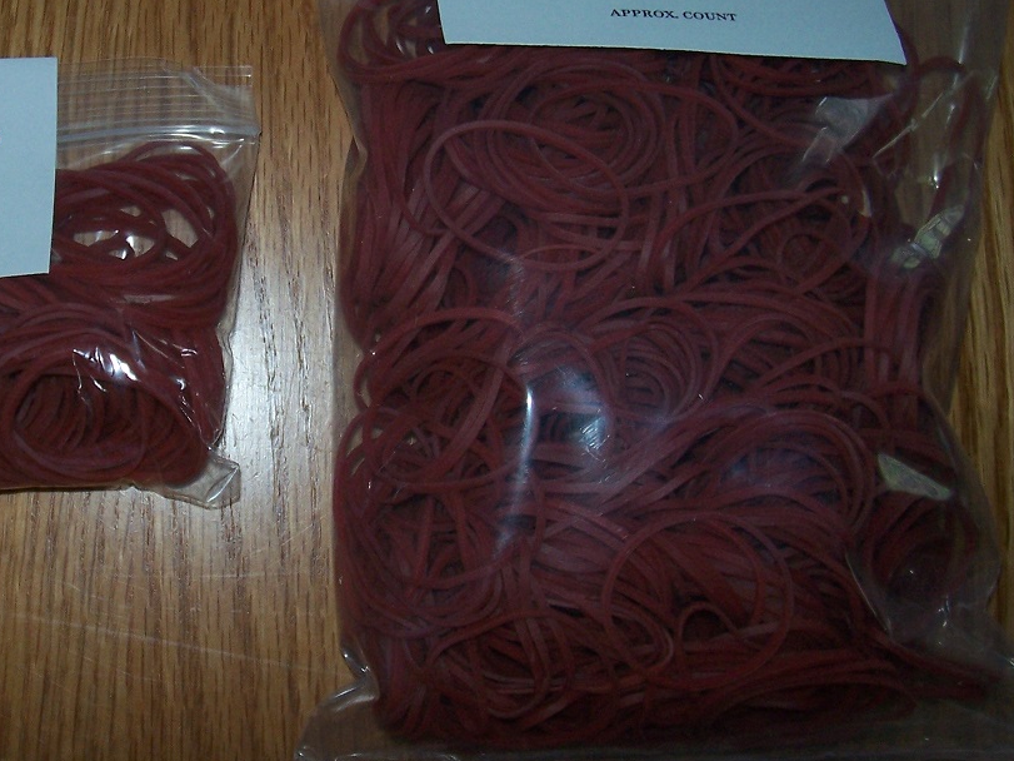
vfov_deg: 26.9
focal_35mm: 54
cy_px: 292
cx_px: 250
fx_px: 1582
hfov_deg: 34.8
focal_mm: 5.6
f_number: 2.7
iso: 125
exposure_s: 1/60
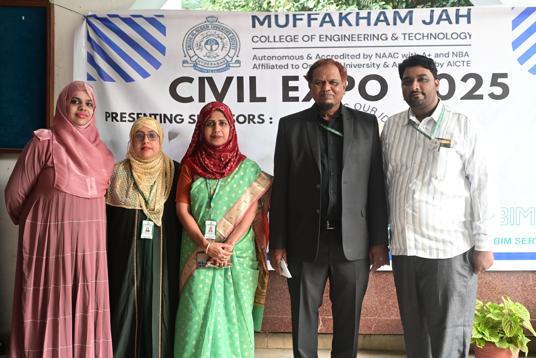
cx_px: 272
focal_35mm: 44
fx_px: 655
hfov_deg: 44.5
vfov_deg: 30.5
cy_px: 177
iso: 6400
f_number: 7.1
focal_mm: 43
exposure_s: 1/125
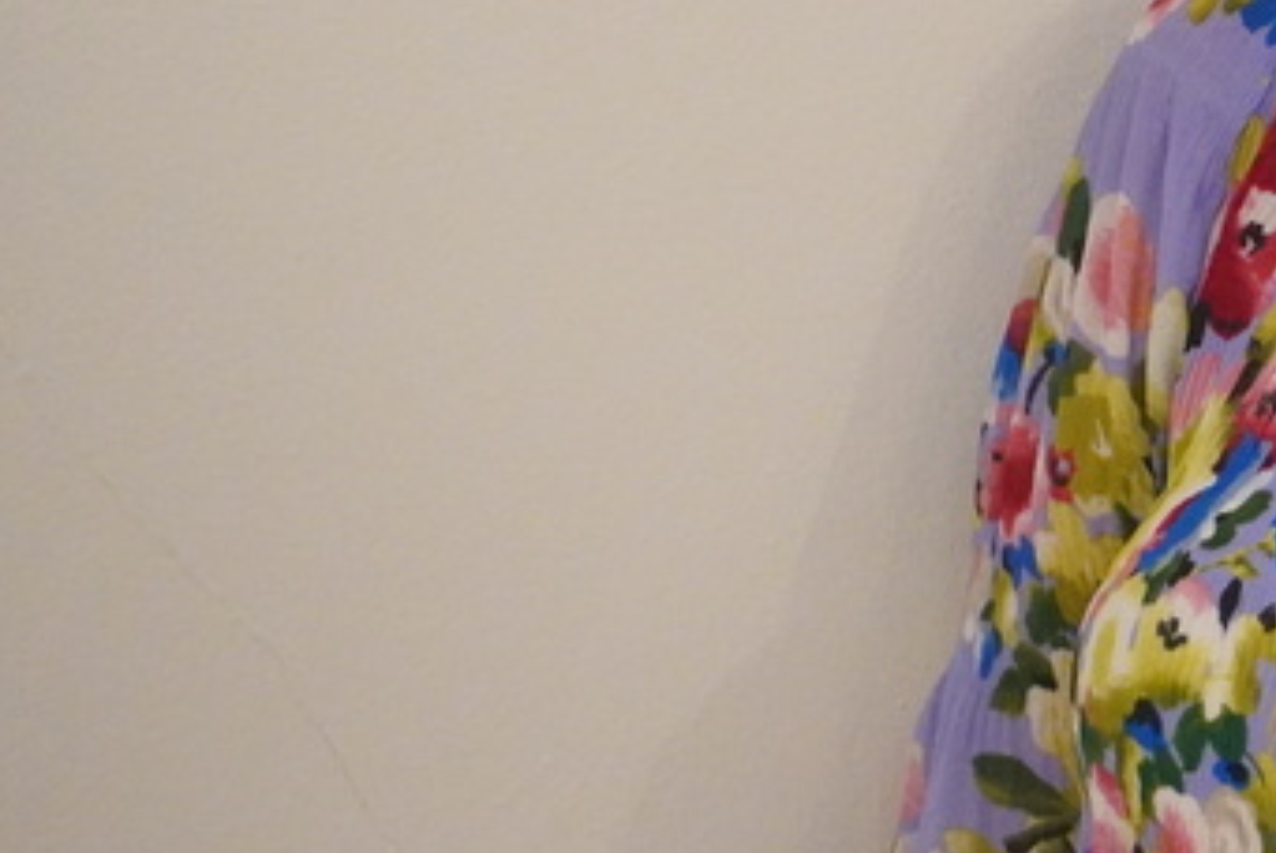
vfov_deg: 10.7
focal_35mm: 126
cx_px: 1901
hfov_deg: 15.1
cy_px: -129
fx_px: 4470
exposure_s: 1/125
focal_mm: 28
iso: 6400
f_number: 4.5
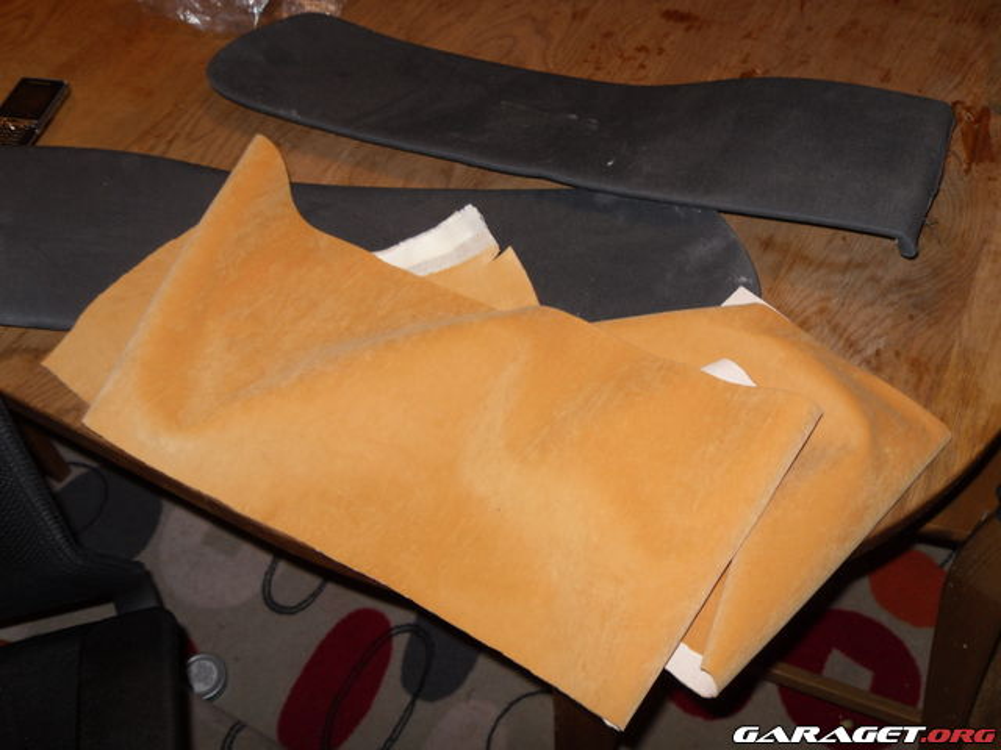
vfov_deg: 40.7
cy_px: 375
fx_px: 1012
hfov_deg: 52.6
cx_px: 500
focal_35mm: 35
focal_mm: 6.3
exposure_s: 1/45
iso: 80
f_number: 3.5
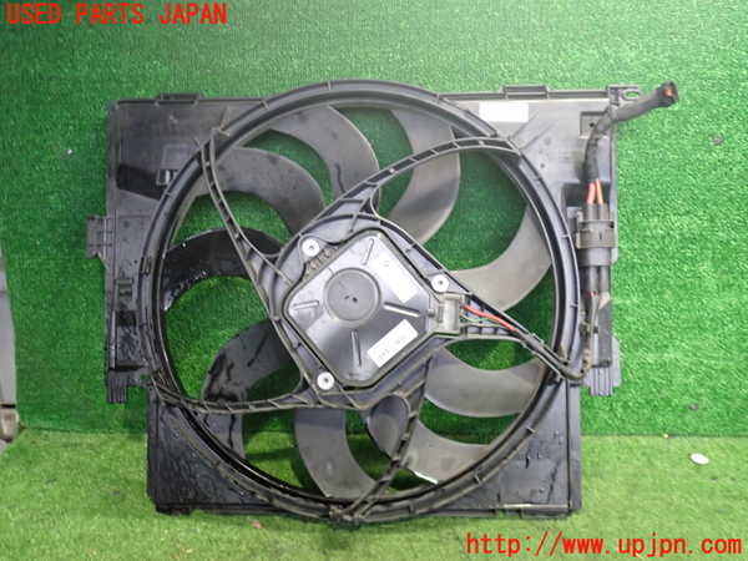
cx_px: 374
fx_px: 648
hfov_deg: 60.0
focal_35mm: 30
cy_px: 280
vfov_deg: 46.8
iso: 640
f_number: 2.3
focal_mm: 5.4
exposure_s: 1/30
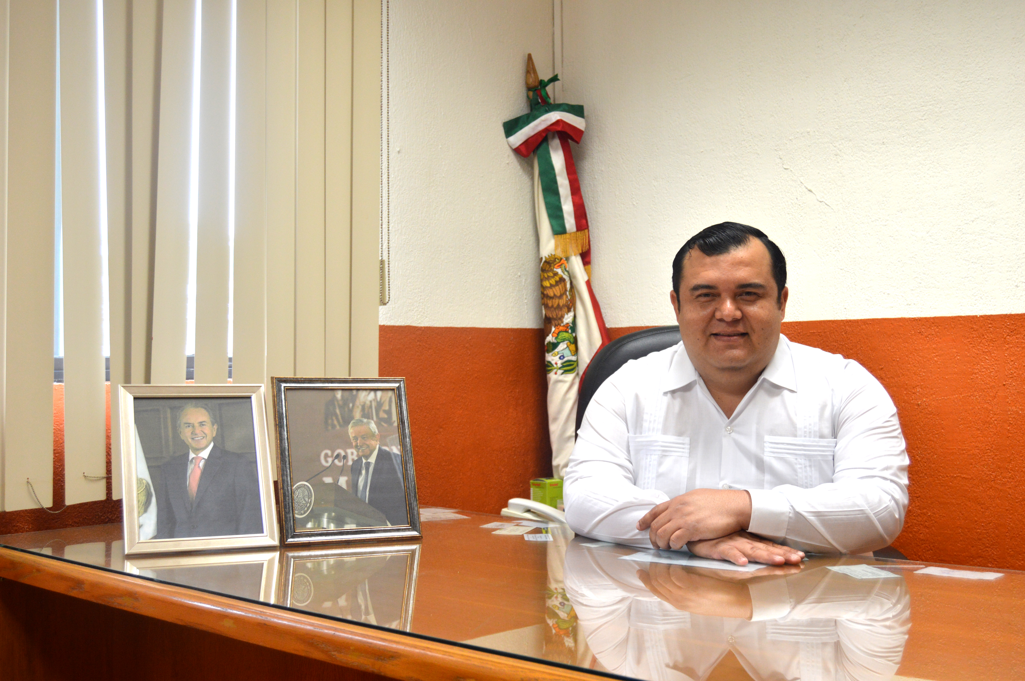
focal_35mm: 39
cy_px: 340
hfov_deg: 49.6
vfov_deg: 34.1
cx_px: 512
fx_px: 1109
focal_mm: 26
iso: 450
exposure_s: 1/30
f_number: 5
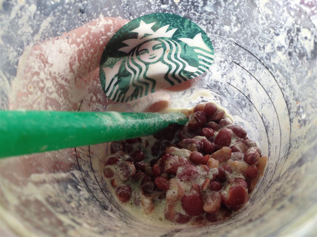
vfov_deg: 40.7
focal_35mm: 35
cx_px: 158
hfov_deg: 52.6
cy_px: 118
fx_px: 321
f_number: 2.4
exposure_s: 1/120
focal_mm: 4.28
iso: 80
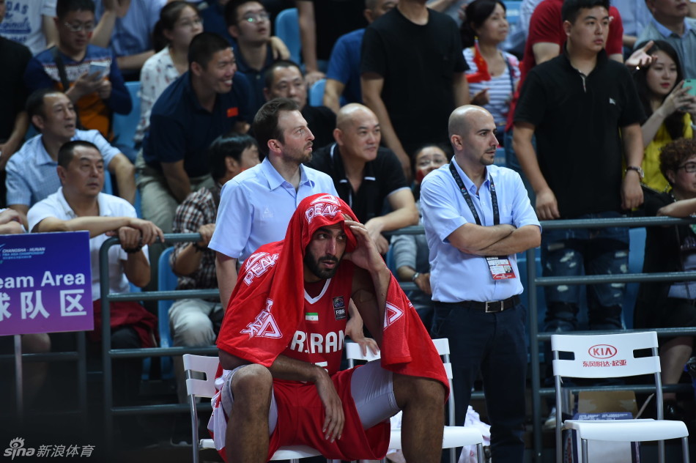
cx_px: 348
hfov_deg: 10.3
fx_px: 3864
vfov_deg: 6.9
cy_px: 232
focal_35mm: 200
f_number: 2.8
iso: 2000
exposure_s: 1/1250
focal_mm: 200
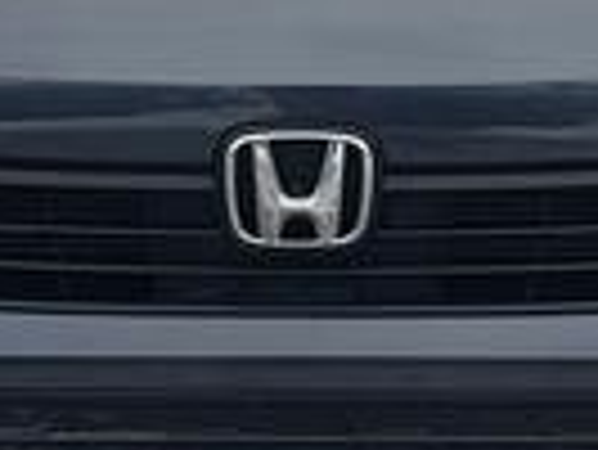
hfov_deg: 15.8
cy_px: 86
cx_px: 274
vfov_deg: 11.8
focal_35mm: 125
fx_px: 2161
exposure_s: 1/498
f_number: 2.4
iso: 50
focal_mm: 4.3
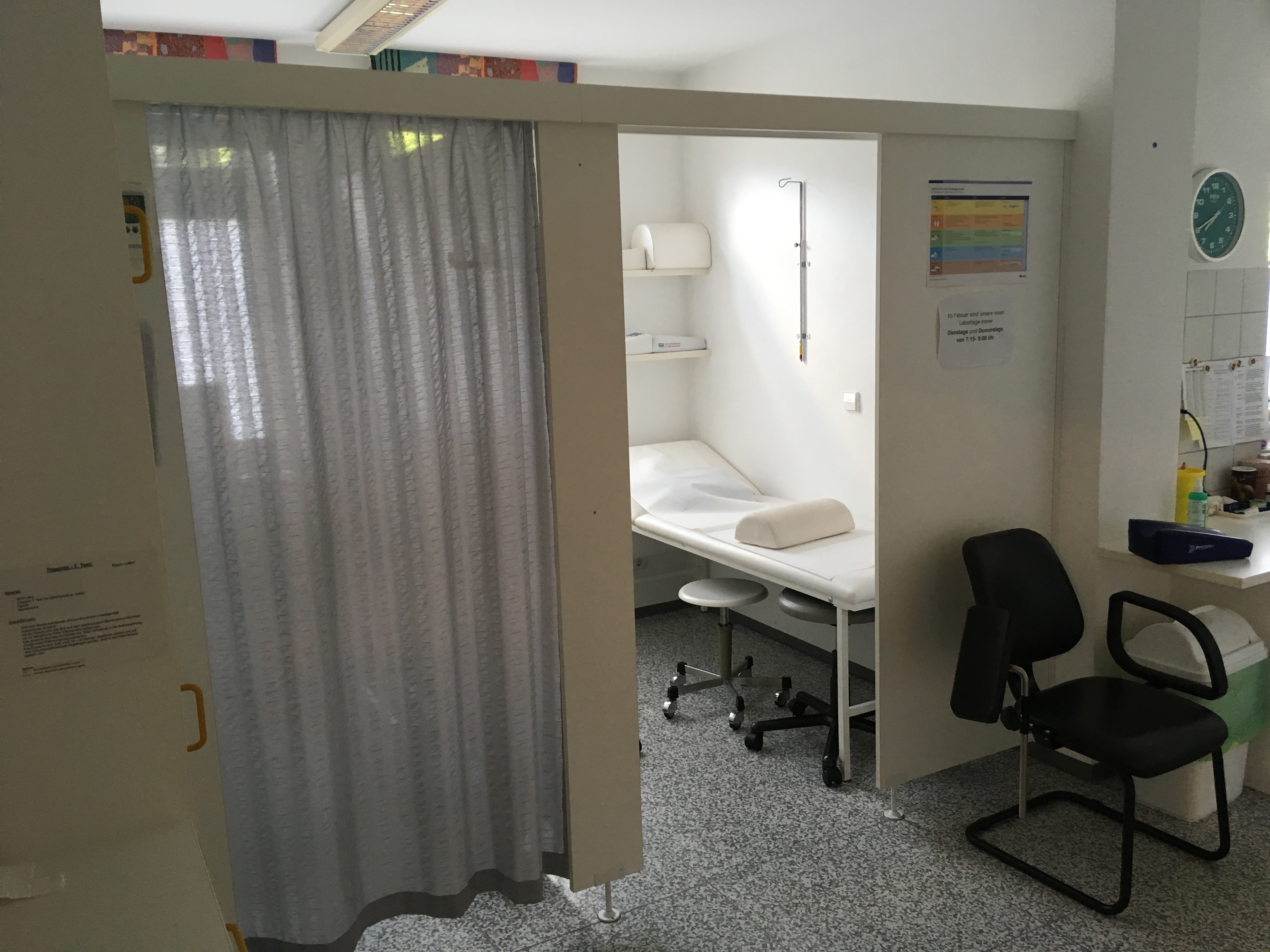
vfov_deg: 48.2
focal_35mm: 29
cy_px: 476
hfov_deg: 61.7
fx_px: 1064
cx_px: 635
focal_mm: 4.15
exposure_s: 1/33
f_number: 2.2
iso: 100
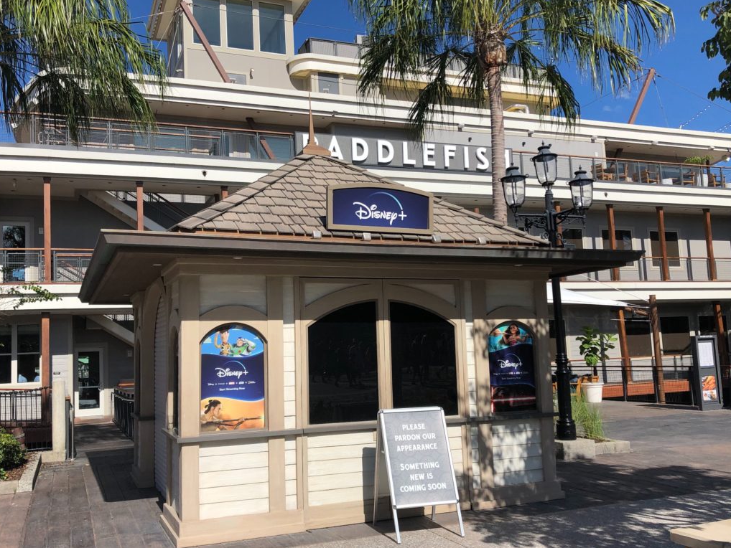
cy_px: 294
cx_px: 340
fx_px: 697
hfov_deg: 55.3
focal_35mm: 33
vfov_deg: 42.9
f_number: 1.8
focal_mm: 3.99
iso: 20
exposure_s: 1/3205
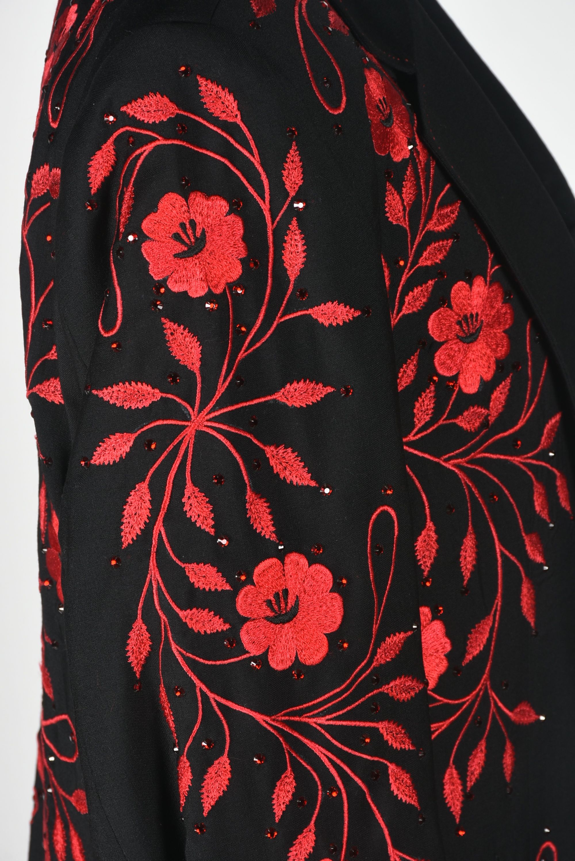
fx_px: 3228
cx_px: 288
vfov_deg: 15.2
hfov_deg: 10.2
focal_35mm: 135
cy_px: 430
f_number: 11
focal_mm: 90
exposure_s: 1/60
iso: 320
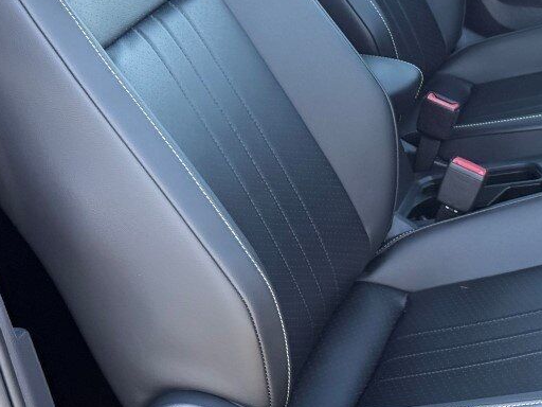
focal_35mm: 96
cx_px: 450
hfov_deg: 20.2
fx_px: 1503
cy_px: 123
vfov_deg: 15.4
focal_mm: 6.76
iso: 160
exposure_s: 1/242
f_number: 1.78
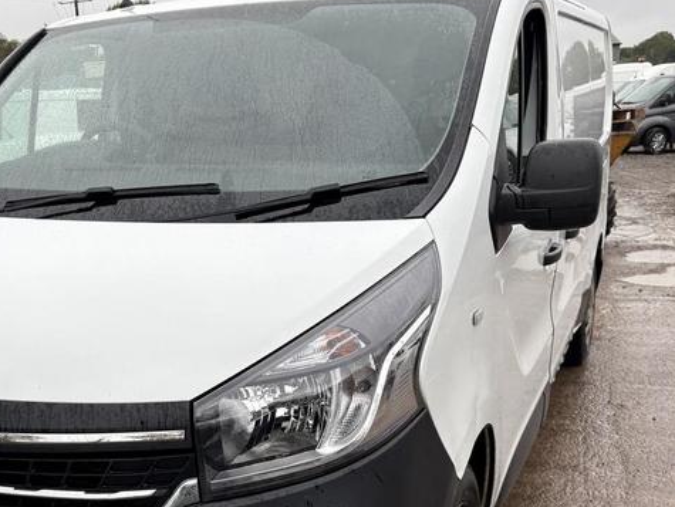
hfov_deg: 38.1
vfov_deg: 29.3
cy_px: 374
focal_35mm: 49
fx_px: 956
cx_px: 190
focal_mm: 5.96
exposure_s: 1/419
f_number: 1.6
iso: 50
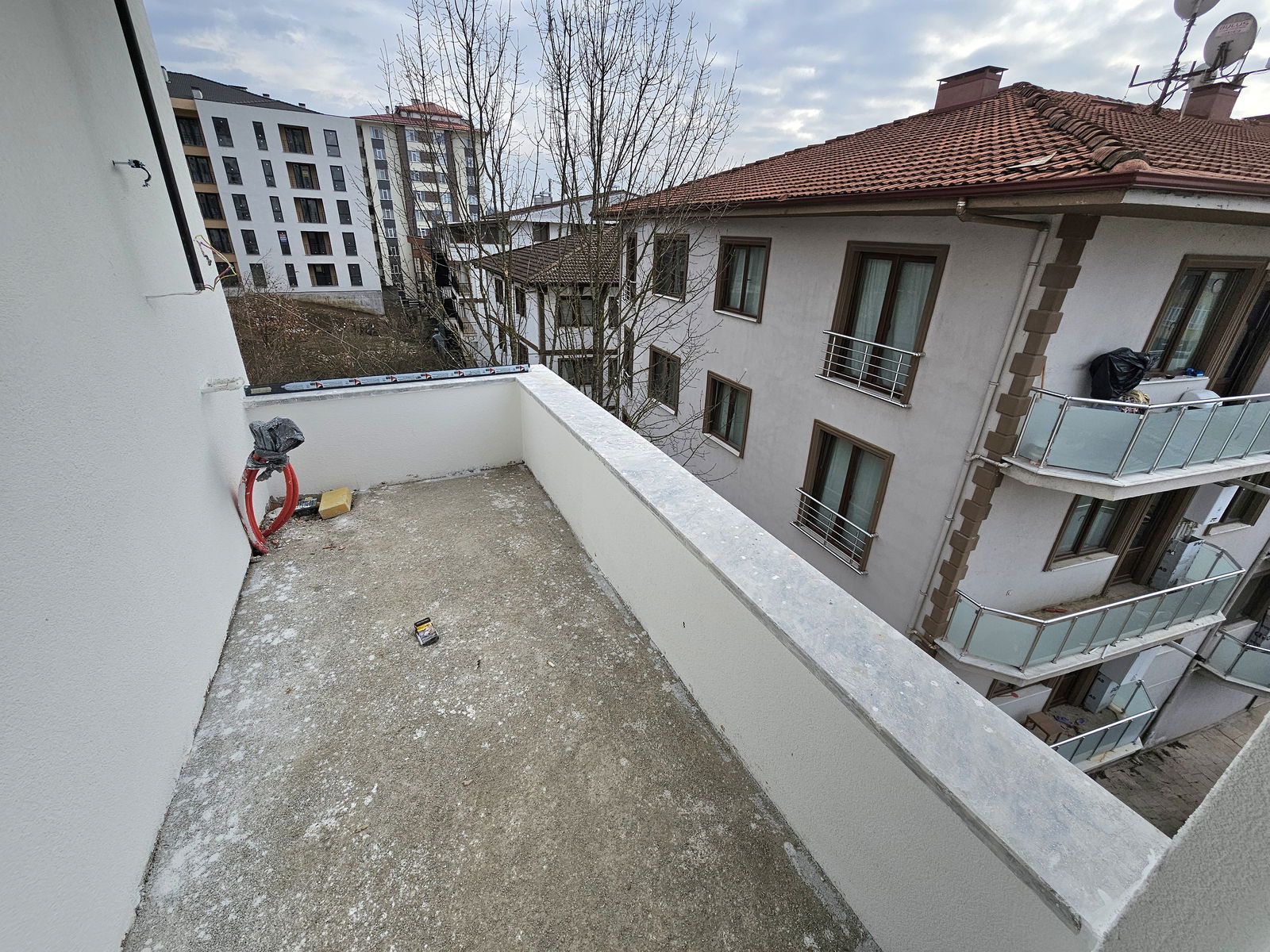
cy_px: 476
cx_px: 635
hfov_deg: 106.2
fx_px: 477
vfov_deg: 89.9
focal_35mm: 13
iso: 50
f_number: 2.2
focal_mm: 2.2
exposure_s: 1/2000
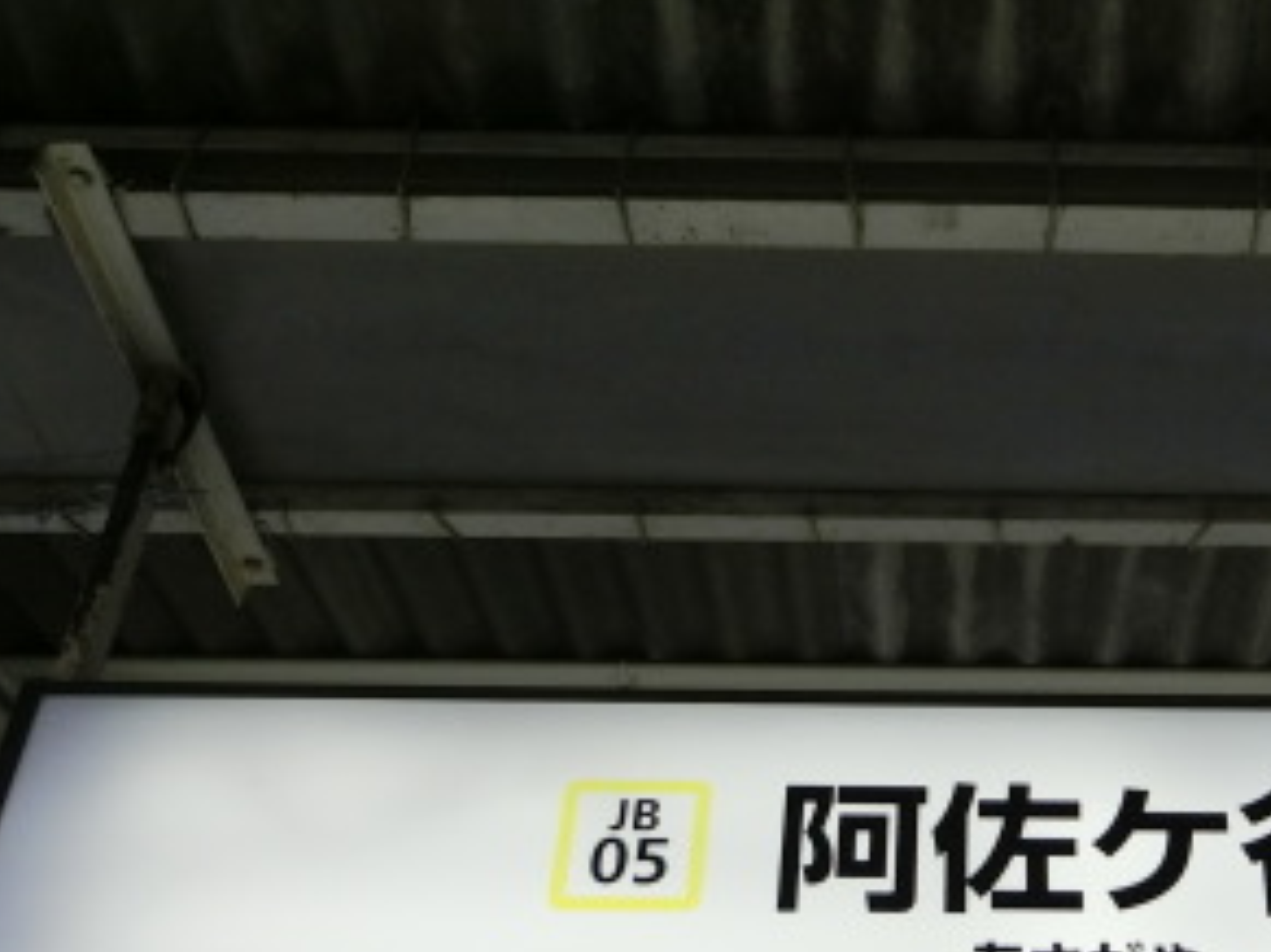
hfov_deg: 33.7
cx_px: 1048
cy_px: 520
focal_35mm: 55
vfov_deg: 26.5
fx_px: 2019
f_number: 3.5
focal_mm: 4.5
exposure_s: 1/125
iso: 100
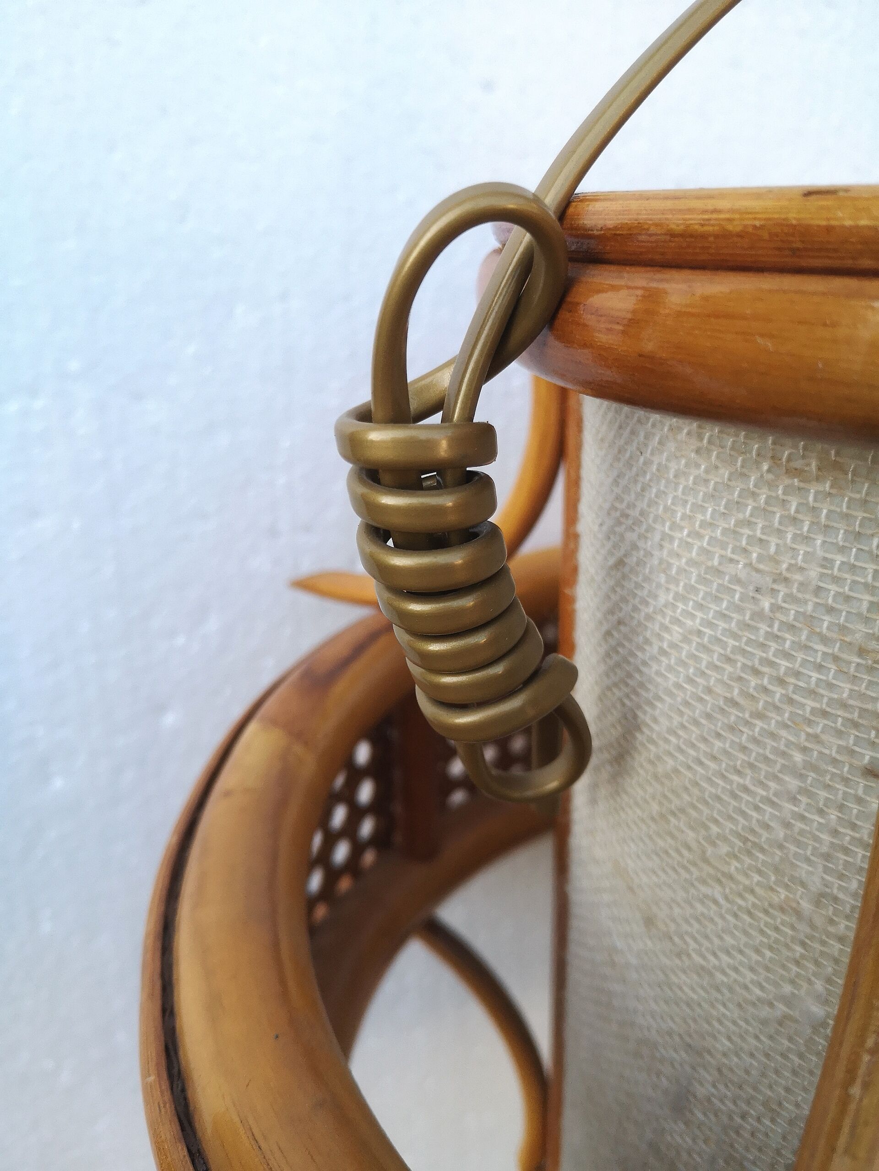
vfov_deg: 65.3
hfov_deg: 51.4
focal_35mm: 27
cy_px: 586
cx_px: 440
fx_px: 914
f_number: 1.8
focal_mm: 3.95
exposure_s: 1/900
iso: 160
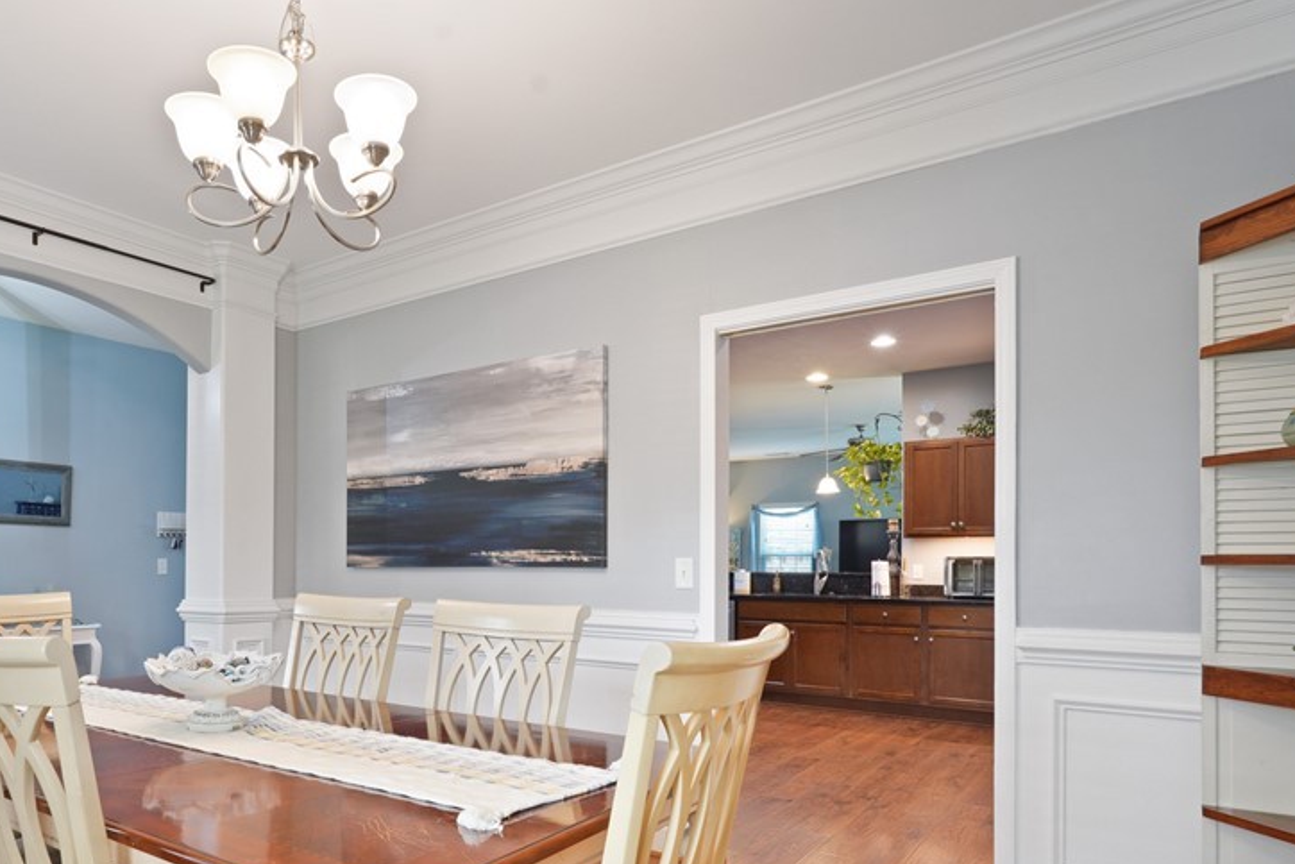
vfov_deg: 52.4
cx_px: 460
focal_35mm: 24
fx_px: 863
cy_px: 560
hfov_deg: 72.1
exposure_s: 1
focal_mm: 16
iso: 320
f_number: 9
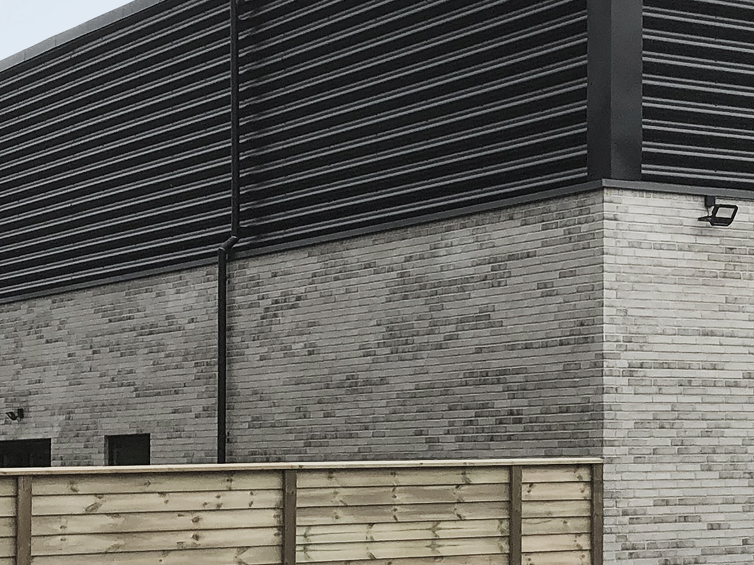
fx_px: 2025
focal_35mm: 93
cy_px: 267
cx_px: 566
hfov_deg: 20.9
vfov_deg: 15.9
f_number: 1.8
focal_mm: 3.99
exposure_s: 1/1012
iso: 20
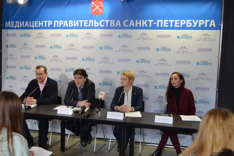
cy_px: 78
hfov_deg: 49.6
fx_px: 253
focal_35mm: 39
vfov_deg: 34.2
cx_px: 117
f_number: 4.2
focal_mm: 26
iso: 450
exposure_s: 1/60
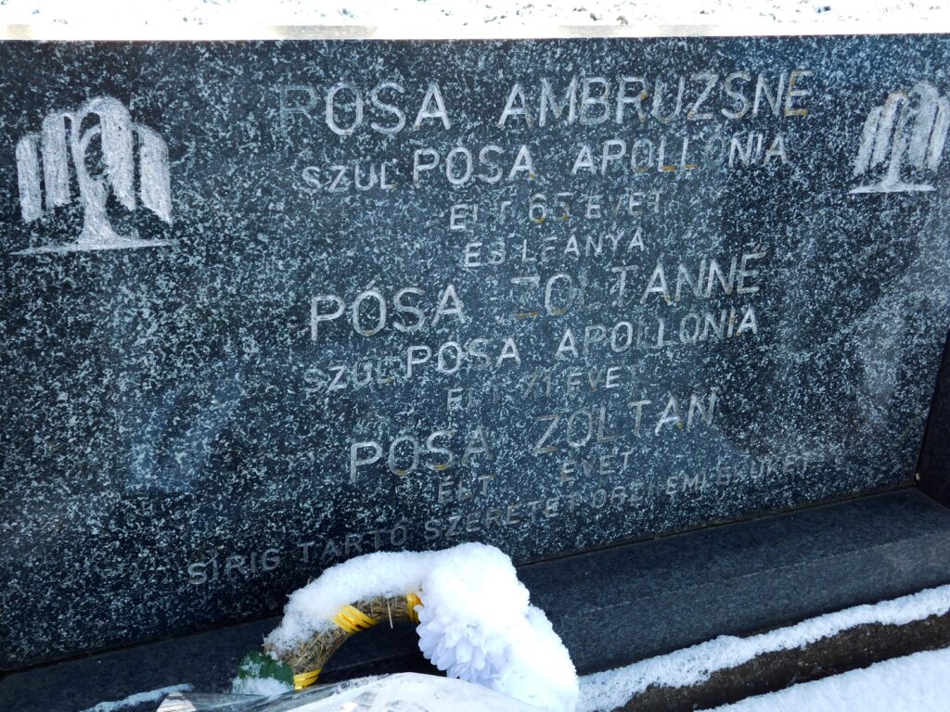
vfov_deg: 36.0
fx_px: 1098
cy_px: 356
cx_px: 475
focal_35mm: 40
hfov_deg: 46.8
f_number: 3.6
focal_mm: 7.1
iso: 125
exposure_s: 1/40
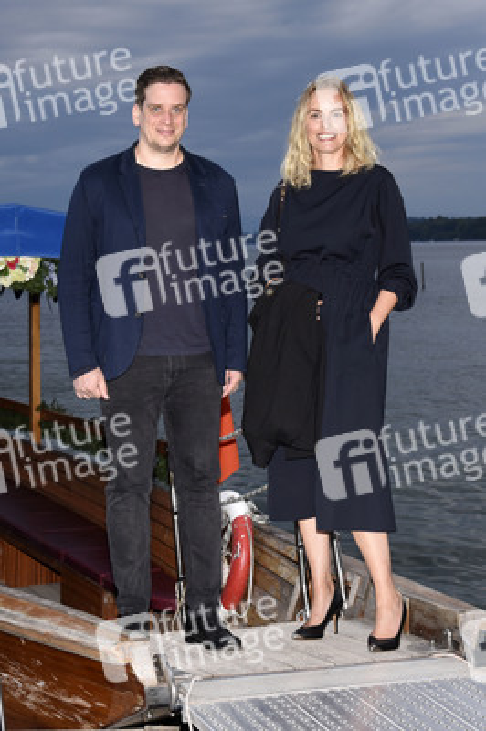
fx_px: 974
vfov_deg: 41.1
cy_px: 366
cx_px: 243
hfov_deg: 28.0
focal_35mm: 48
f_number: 6.3
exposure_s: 1/160
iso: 1250
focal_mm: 48
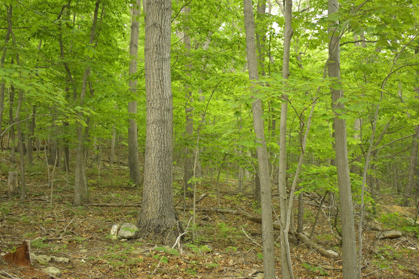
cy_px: 147
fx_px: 454
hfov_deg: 49.6
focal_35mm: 39
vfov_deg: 34.2
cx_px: 213
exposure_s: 1/125
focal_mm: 24
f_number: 4
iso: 1400
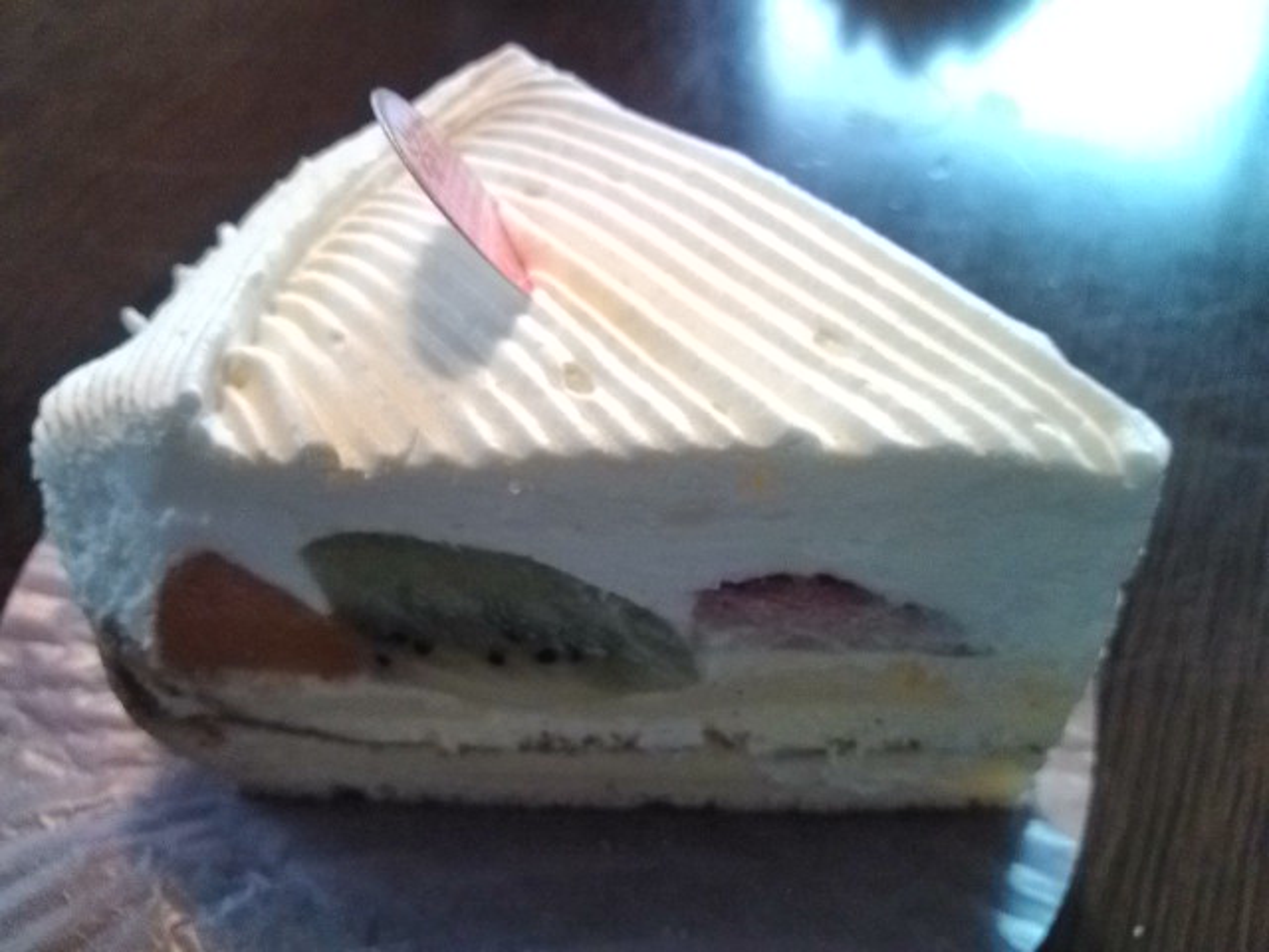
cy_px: 476
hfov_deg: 56.8
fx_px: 1173
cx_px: 634
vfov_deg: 44.2
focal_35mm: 32
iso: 155
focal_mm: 3.3
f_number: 2.8
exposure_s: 1/20
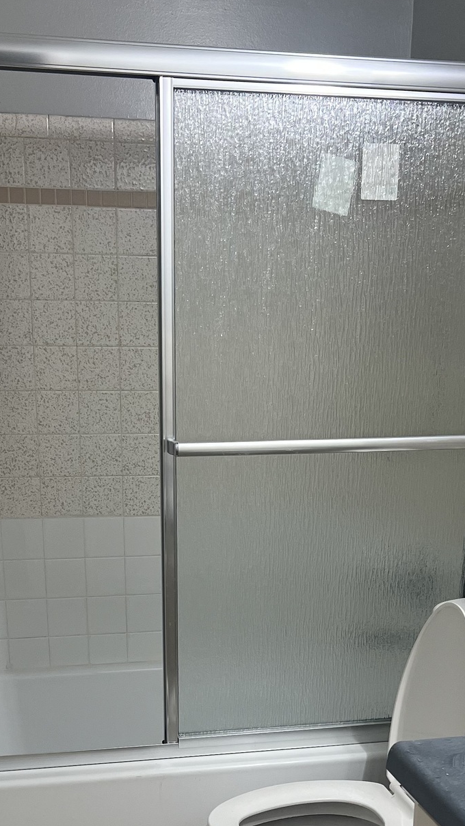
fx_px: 1184
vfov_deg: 36.4
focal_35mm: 54
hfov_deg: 22.2
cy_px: 725
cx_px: 244
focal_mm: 5.7
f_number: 1.5
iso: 100
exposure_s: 1/120
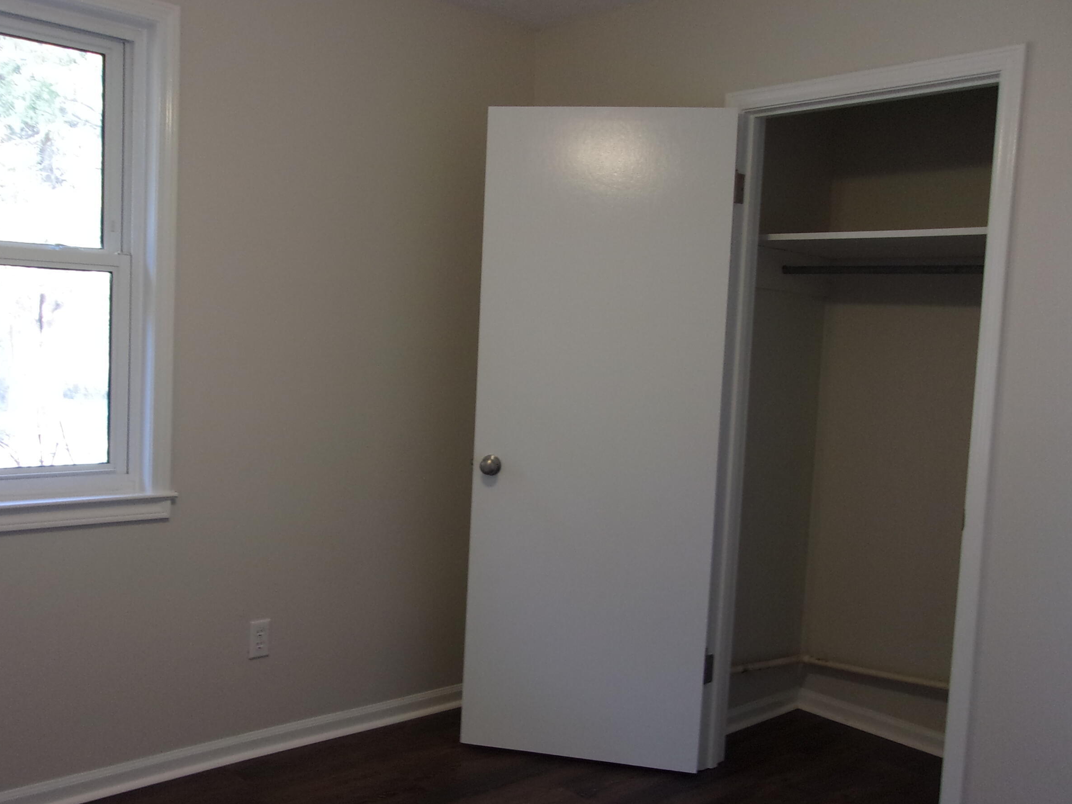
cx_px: 539
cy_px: 412
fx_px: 1053
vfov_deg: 41.8
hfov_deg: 54.0
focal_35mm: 34
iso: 135
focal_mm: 4.9
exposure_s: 1/34
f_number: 3
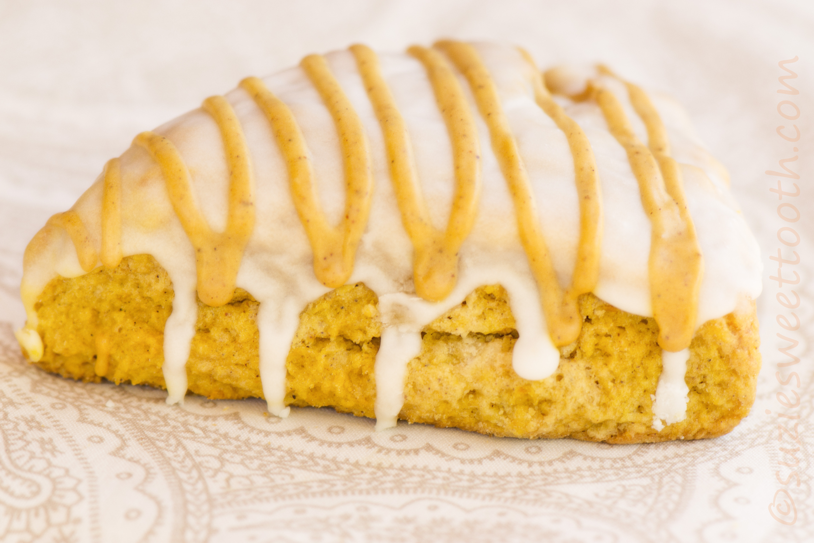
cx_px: 407
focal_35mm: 158
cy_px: 272
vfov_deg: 8.7
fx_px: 3561
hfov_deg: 13.0
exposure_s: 1/30
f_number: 6.3
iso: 100
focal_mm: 105
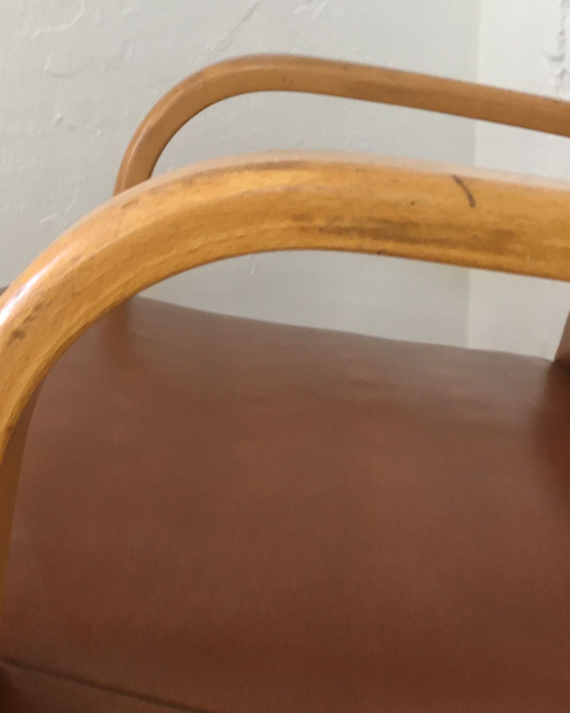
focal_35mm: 52
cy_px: 358
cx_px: 252
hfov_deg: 29.1
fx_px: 1097
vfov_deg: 36.0
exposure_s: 1/33
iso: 160
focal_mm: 4.15
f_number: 2.2
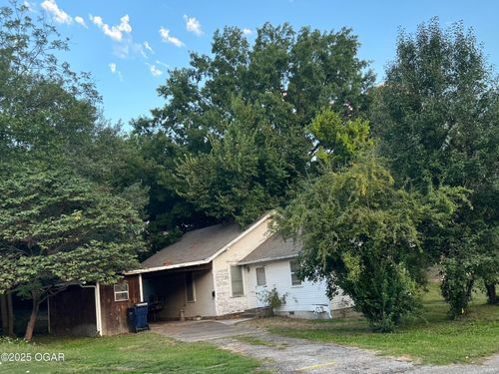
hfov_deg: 67.3
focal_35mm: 26
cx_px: 250
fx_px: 375
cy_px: 187
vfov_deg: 53.1
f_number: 1.5
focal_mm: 5.7
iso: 50
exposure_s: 1/121
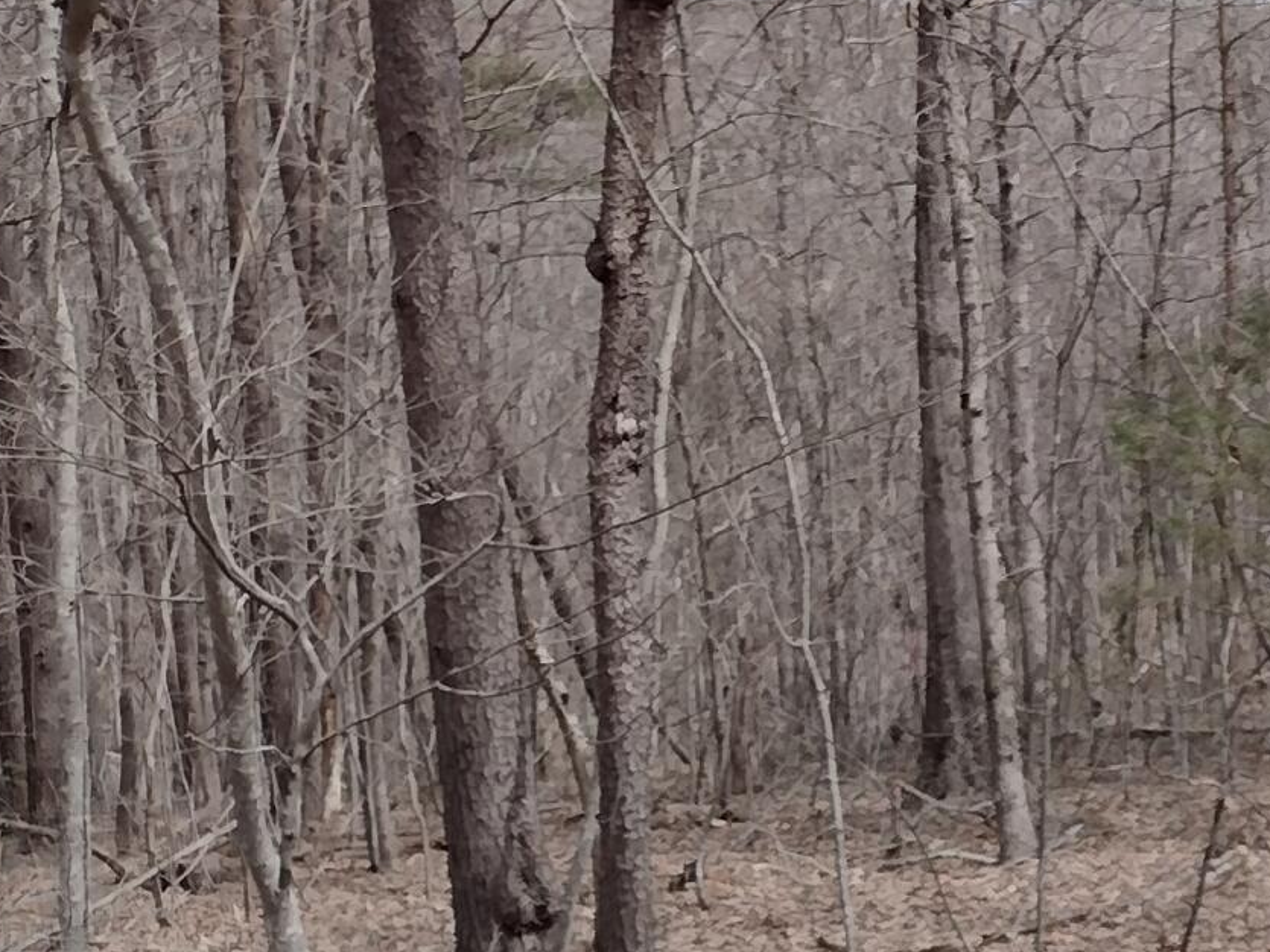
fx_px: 3558
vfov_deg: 15.2
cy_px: 599
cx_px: 1991
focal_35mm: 97
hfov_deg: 17.8
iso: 100
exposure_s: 1/1356
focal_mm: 4.71
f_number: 1.7
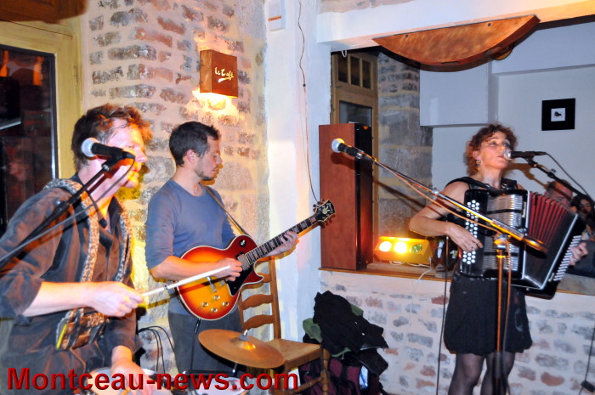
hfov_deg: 57.3
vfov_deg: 39.9
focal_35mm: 33
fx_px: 545
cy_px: 198
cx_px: 298
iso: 3200
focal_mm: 22
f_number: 3.8
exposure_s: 1/200
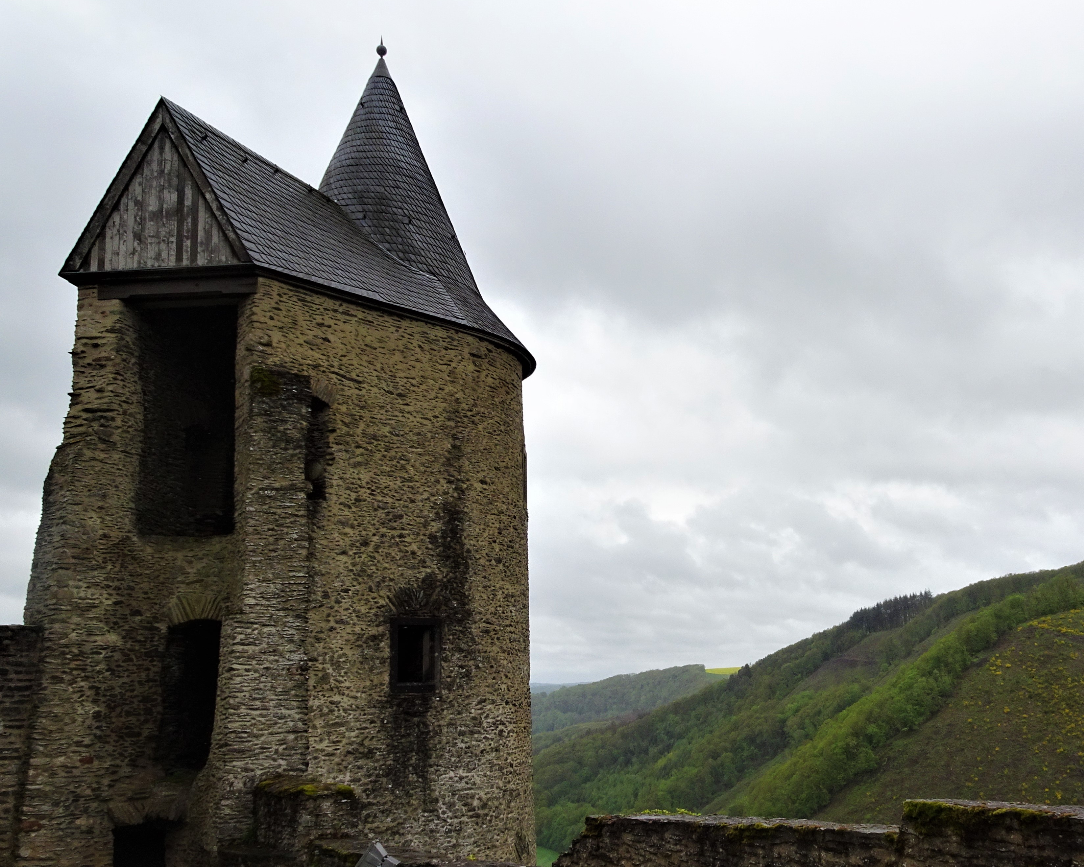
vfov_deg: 43.1
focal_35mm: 34
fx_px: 1091
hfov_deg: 51.8
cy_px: 533
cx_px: 729
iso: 80
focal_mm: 4.1
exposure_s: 1/400
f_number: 3.5
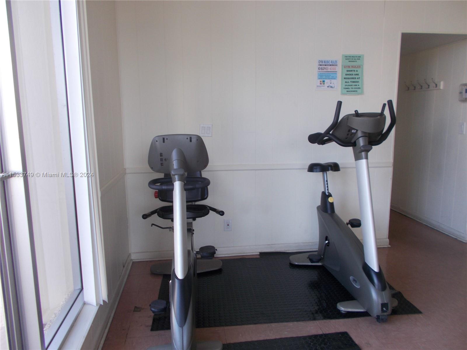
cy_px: 175
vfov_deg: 53.1
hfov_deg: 67.3
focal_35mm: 26
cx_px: 234
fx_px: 351
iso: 80
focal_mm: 4.6
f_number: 3.2
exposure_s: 1/40
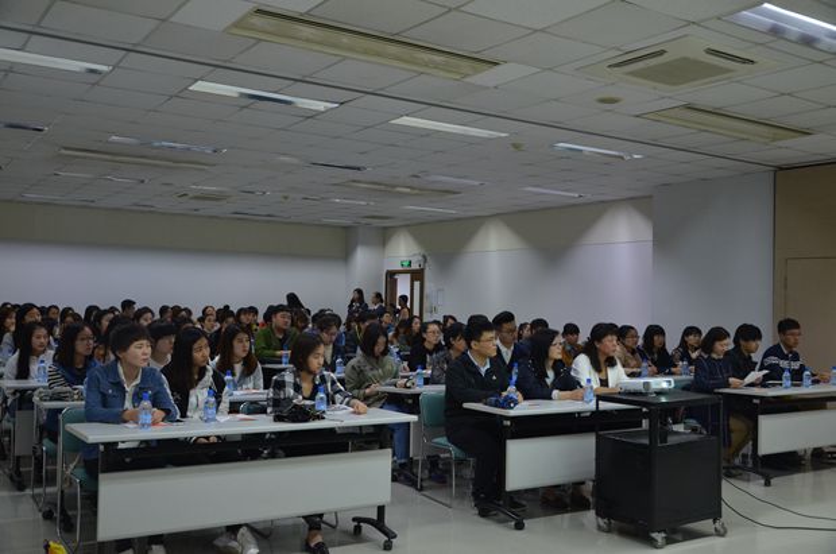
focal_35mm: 36
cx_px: 418
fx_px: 834
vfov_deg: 36.7
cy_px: 277
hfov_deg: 53.2
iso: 800
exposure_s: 1/60
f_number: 3.8
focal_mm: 24
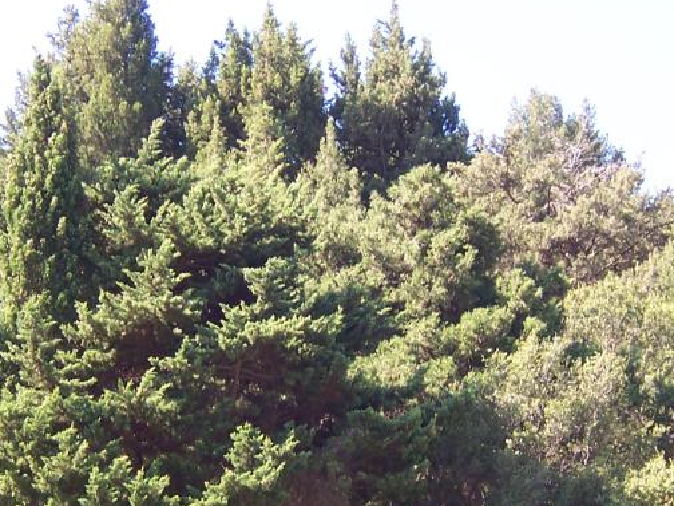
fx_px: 2609
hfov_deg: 14.7
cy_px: 329
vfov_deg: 11.1
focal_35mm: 134
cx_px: 320
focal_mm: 11
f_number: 4
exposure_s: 1/125
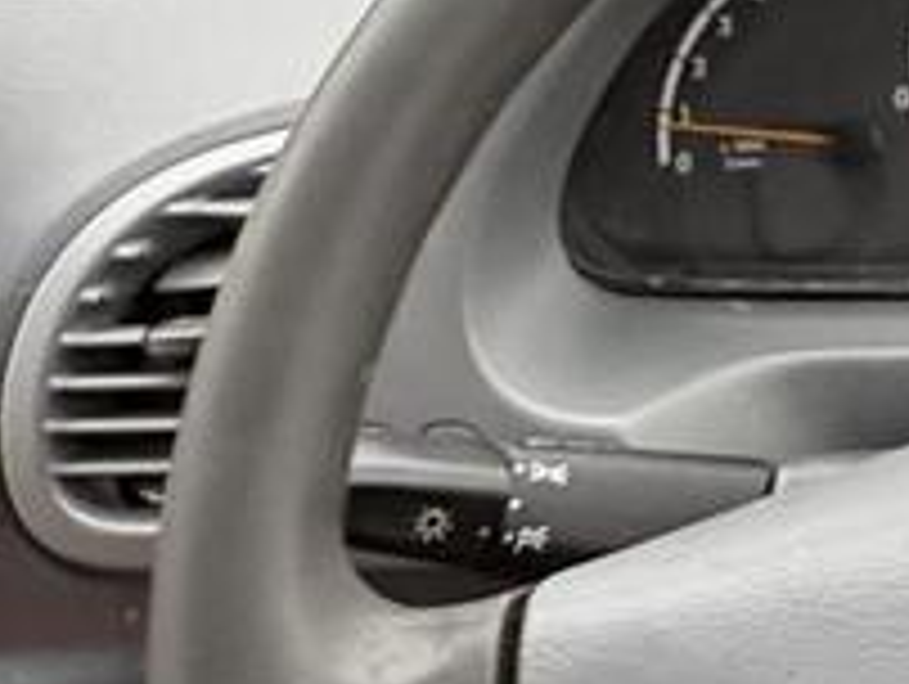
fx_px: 1630
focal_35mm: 62
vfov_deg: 23.7
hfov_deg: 30.0
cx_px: 788
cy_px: 382
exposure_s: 1/60
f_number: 2.2
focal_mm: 2.22
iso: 250
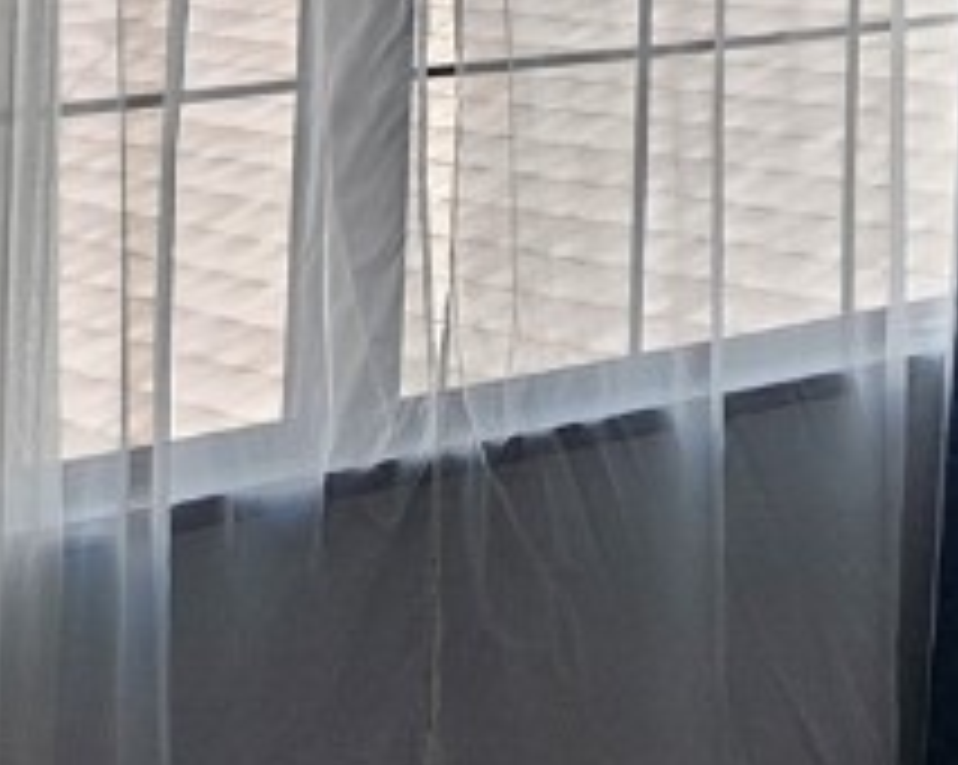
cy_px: -558
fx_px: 3059
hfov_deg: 14.9
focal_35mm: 108
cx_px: 1844
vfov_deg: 13.0
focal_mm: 5.4
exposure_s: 1/120
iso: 40
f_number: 1.8
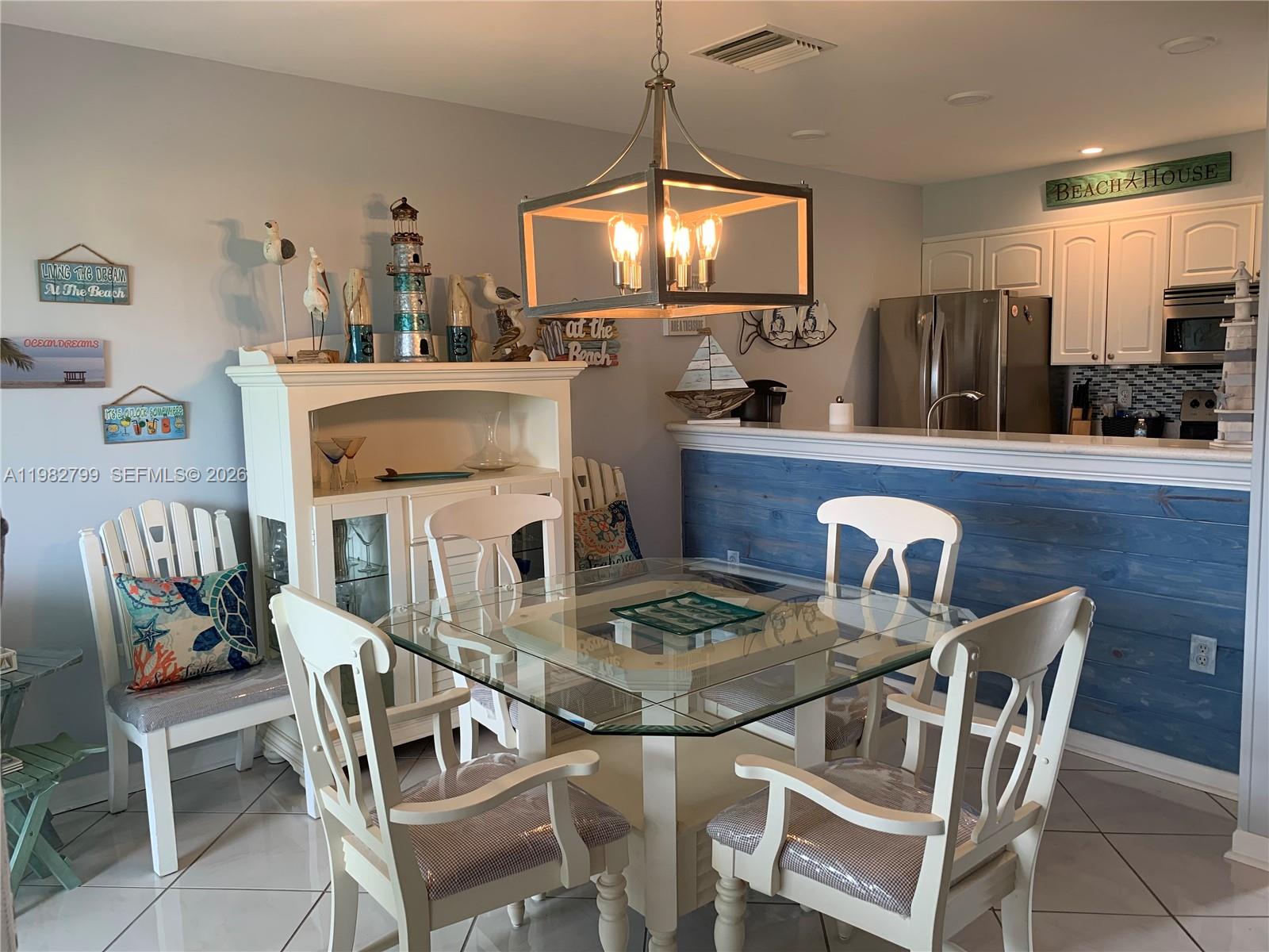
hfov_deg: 67.3
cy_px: 476
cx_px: 634
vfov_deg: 53.1
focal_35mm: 26
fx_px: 953
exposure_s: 1/60
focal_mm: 4.25
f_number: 1.8
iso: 64
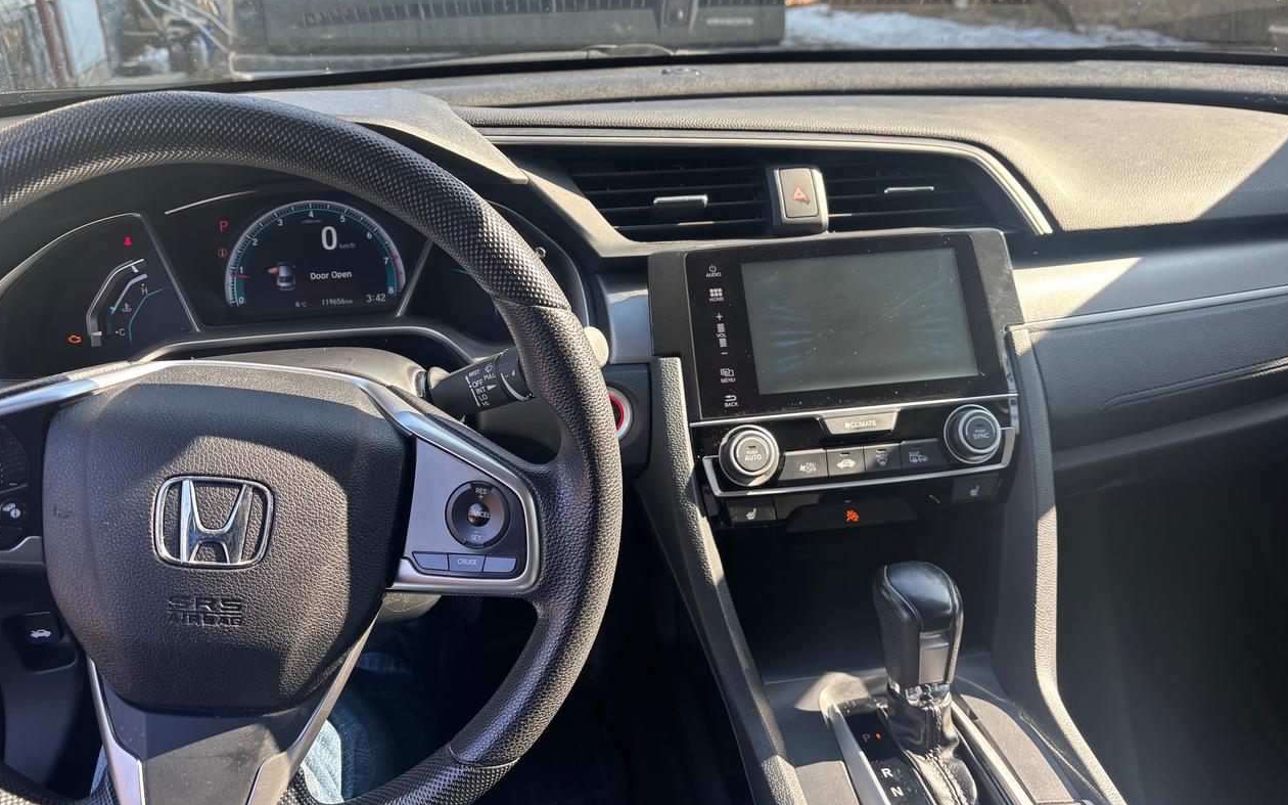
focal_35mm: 28
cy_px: 389
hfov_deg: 66.5
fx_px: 983
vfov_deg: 44.5
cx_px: 647
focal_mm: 5.96
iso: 40
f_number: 1.6
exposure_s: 1/121
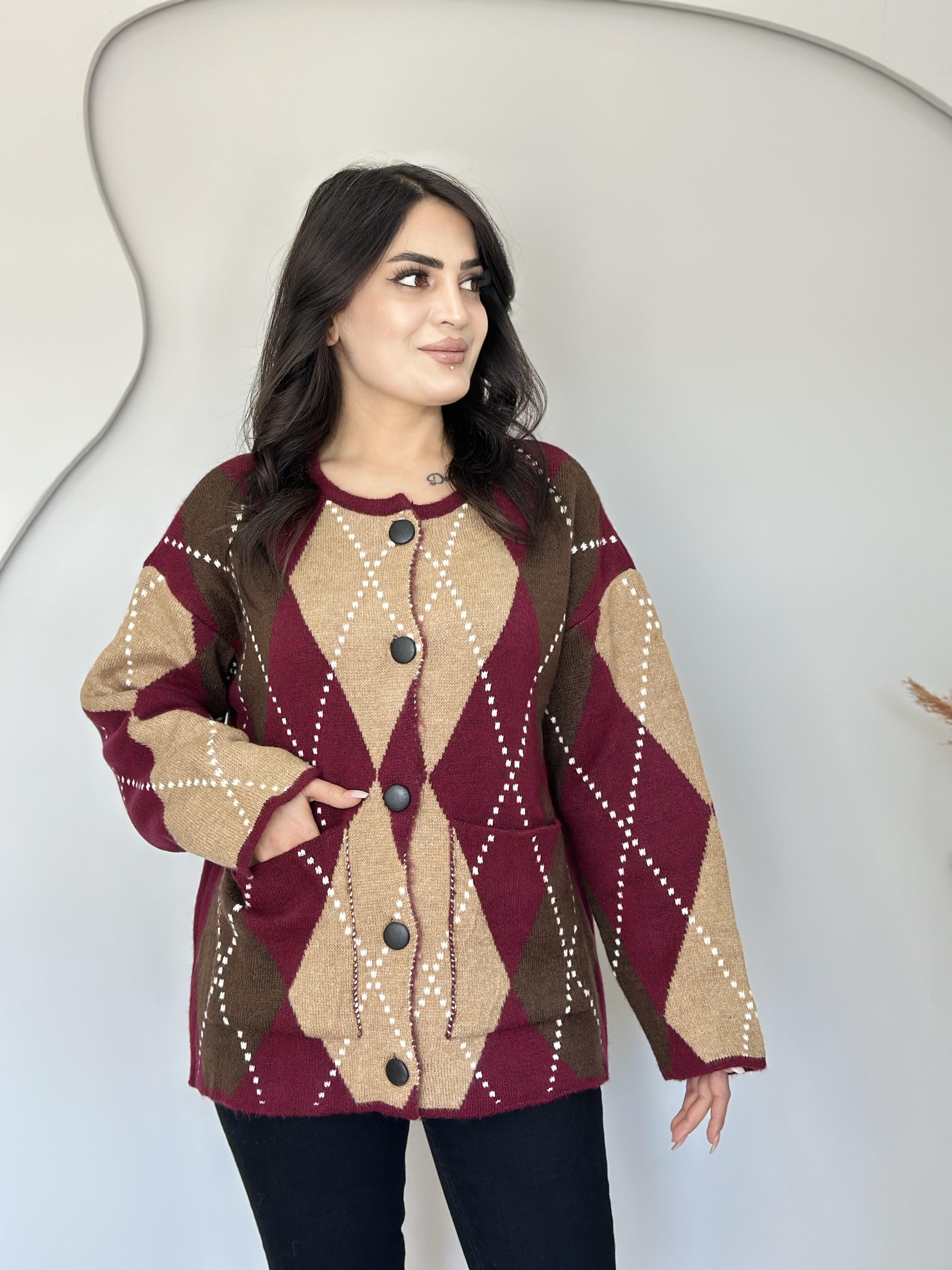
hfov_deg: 30.3
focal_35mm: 48
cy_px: 635
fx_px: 1760
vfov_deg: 39.7
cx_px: 476
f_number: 1.78
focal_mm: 6.86
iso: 125
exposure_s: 1/91
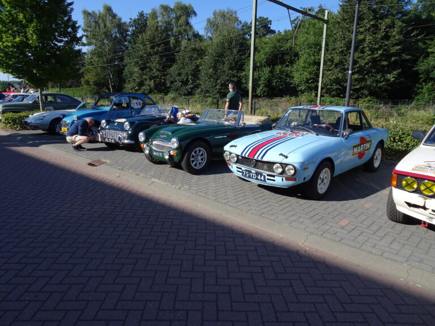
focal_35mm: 24
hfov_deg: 71.6
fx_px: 302
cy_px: 163
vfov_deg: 56.8
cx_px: 218
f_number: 3.5
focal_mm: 4.1
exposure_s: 1/800
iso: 80
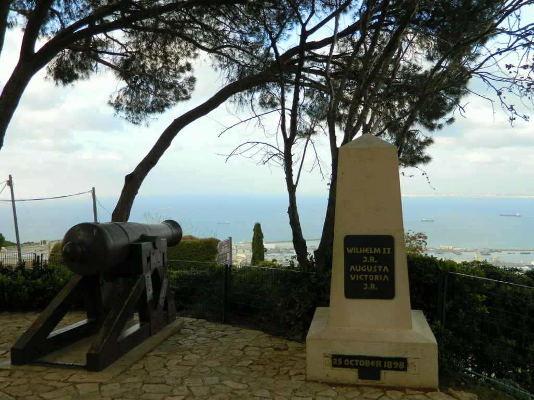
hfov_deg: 58.4
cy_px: 200
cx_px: 267
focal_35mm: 31
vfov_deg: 45.4
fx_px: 478
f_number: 3.2
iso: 80
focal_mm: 5.6
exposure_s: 1/200
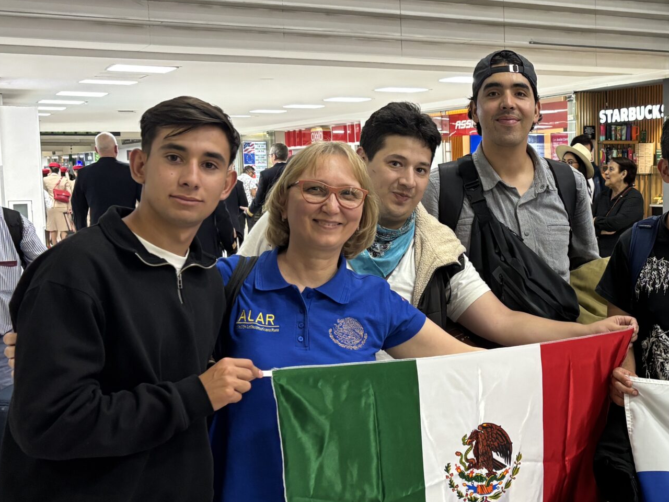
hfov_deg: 35.4
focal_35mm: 52
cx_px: 555
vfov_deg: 28.0
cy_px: 253
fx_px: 1005
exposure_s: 1/60
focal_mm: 5.96
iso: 200
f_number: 1.6
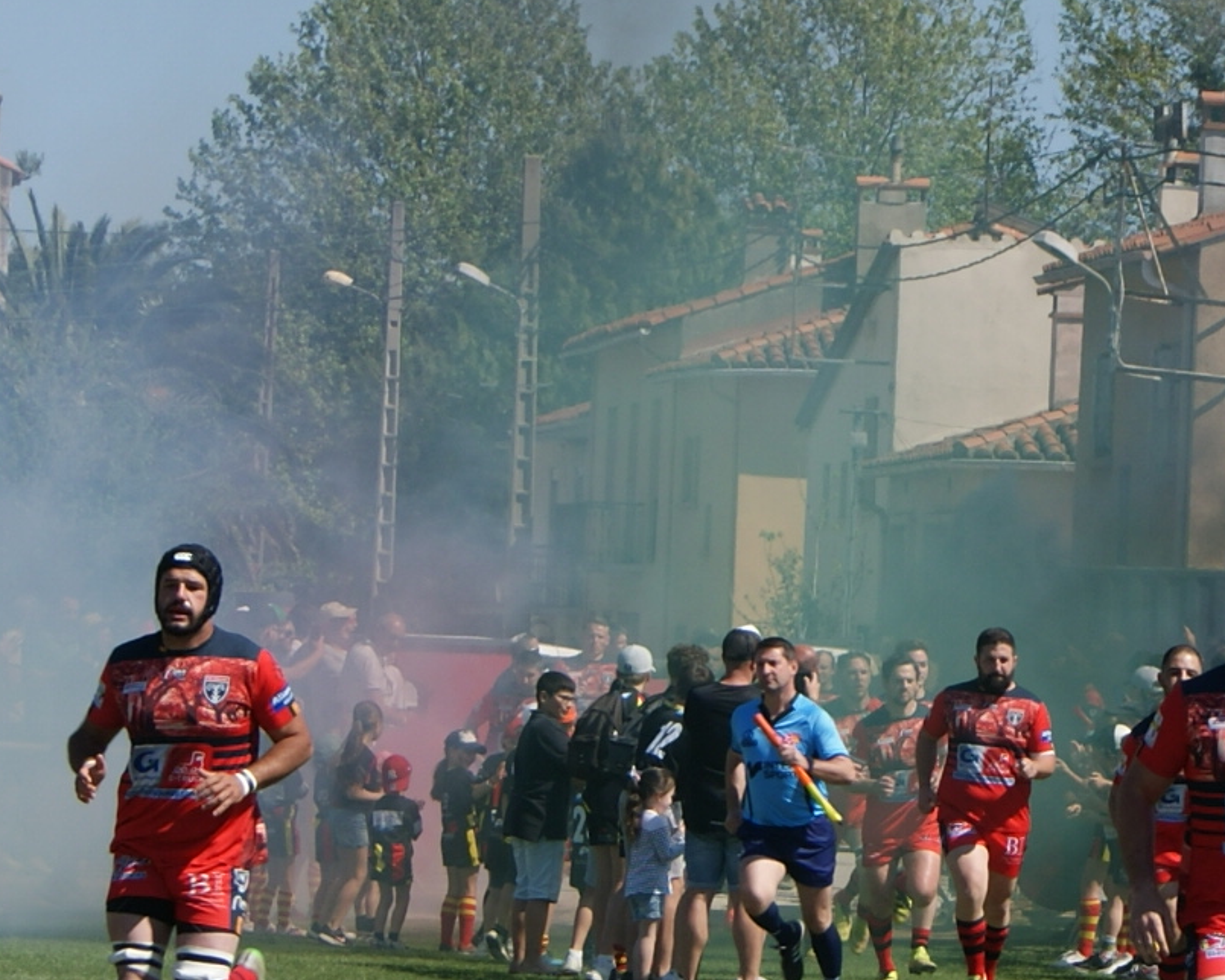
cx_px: 1087
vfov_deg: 5.6
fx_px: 10104
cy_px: 417
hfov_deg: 6.9
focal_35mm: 279
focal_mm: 55
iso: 100
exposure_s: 1/320
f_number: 9
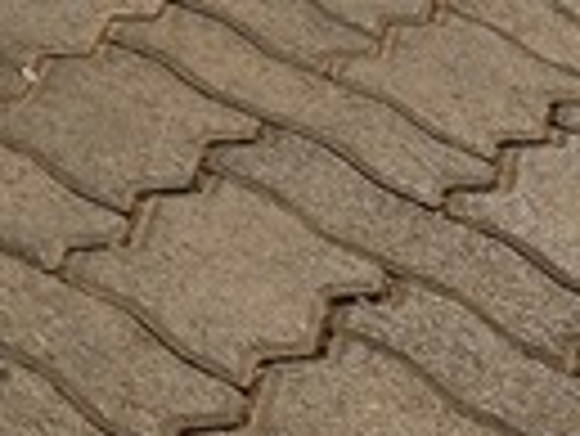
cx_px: -886
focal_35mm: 183
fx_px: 3069
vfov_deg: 6.8
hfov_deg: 9.4
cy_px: -1155
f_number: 1.7
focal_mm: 6.25
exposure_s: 1/359
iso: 32
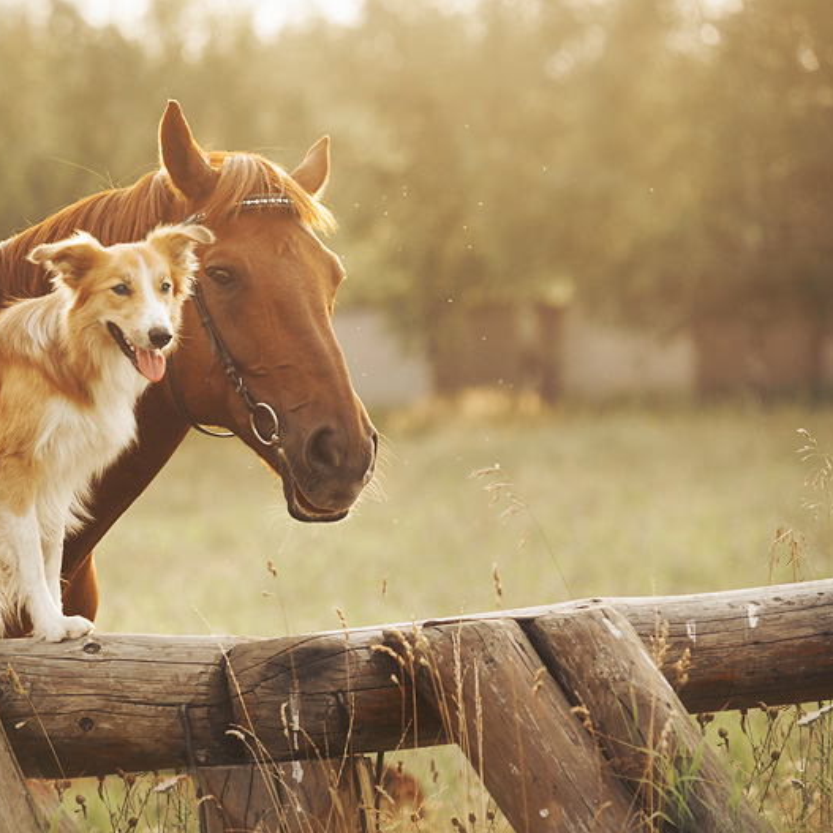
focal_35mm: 174
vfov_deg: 10.0
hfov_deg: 10.0
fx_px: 4737
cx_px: 210
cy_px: 419
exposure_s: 1/1000
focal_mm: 135
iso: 400
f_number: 4.5
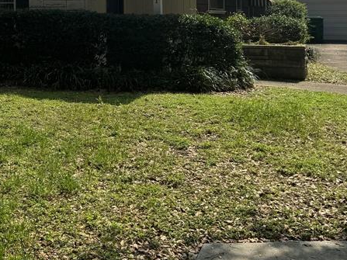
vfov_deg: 25.1
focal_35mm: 55
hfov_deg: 33.2
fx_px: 551
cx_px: 36
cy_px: -8
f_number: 1.78
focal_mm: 6.76
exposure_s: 1/5348
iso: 80
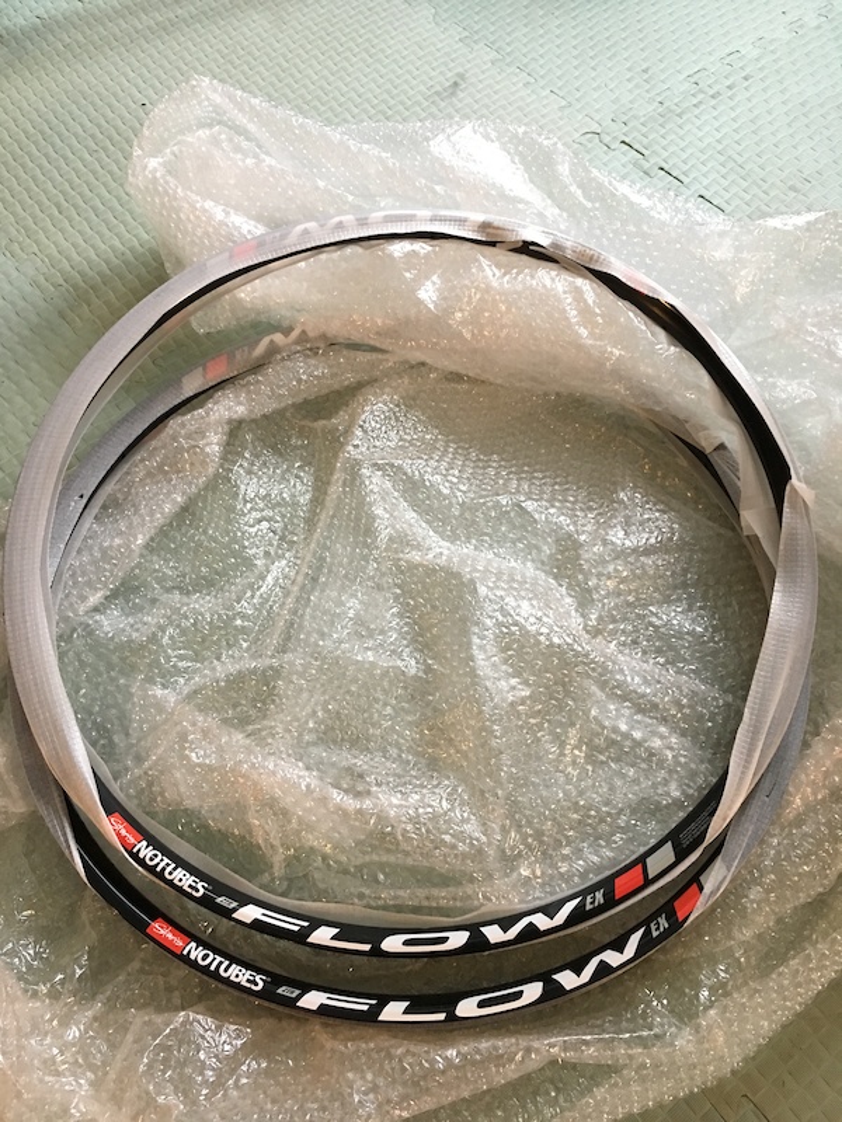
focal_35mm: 29
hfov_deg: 48.2
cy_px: 561
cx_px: 421
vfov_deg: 61.7
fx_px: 941
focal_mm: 4.15
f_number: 2.2
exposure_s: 1/17
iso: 200
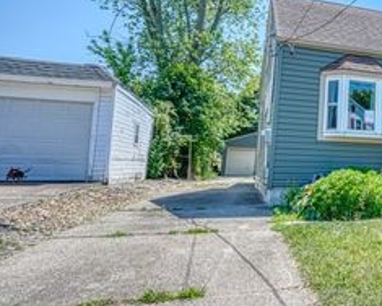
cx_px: 395
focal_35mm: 34
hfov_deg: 43.8
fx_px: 384
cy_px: 110
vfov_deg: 42.9
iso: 80
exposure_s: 1/200
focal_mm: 17
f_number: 8
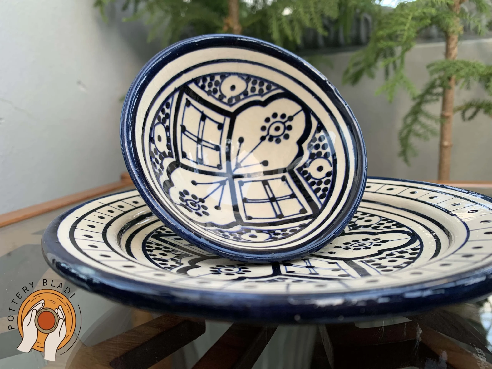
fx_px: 370
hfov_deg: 67.3
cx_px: 246
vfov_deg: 53.1
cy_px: 184
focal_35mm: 26
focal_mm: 4.25
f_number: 1.8
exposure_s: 1/121
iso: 64
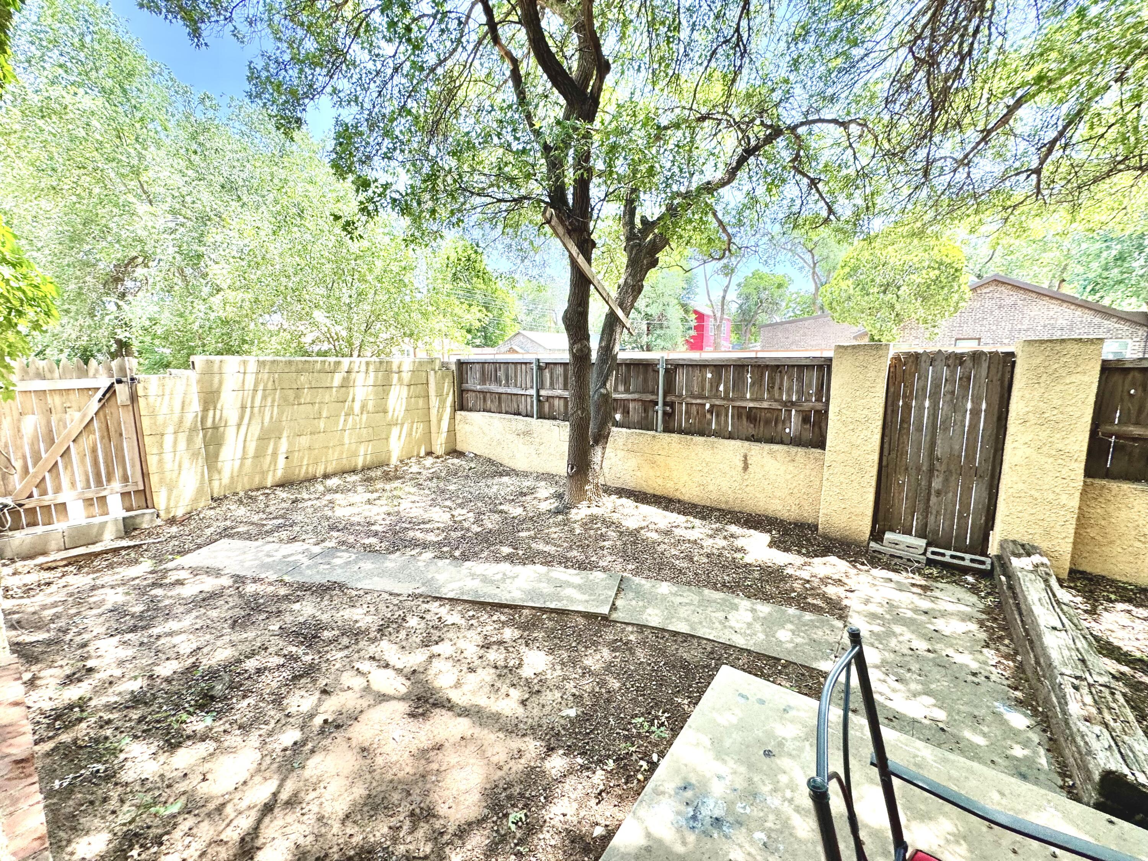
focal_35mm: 14
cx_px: 574
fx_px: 464
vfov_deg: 85.7
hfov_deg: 102.1
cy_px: 430
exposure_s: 1/159
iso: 40
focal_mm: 2.22
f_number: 2.2
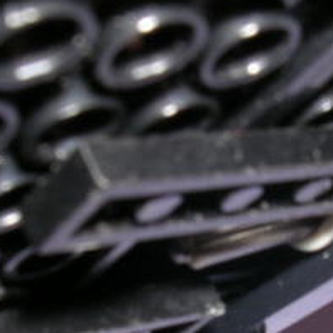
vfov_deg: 15.9
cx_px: 223
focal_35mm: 109
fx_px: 1186
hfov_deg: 15.9
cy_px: 247
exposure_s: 1/60.1
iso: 100
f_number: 5.6
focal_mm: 5.8
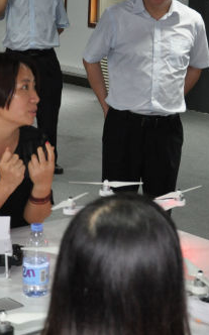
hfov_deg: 12.6
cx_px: 196
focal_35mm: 103
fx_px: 940
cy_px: 128
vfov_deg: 20.2
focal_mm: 32
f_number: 5
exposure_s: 1/80
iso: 1600
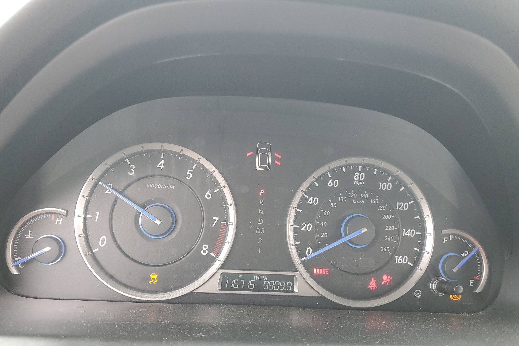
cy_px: 195
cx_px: 254
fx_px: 404
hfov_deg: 65.5
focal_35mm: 28
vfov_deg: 46.3
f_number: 1.5
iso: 72
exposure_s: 1/120
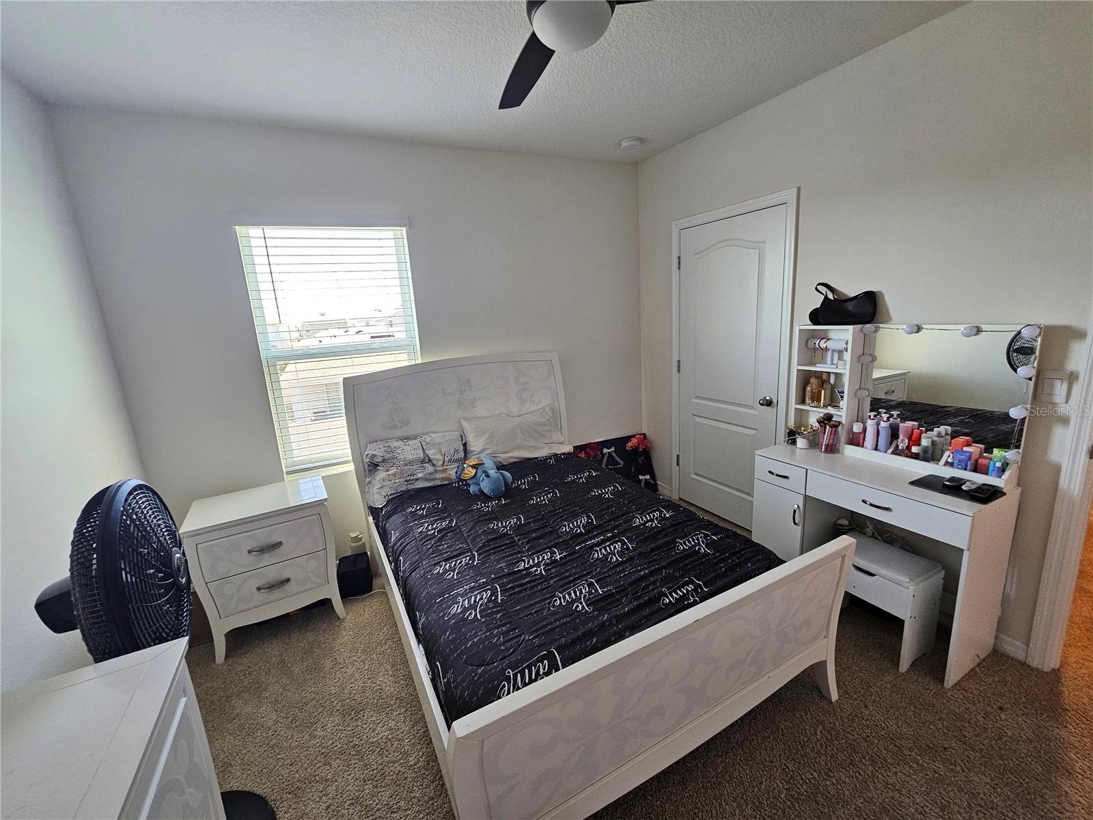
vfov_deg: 89.9
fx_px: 410
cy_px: 410
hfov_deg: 106.2
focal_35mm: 13
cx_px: 546
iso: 200
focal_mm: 2.2
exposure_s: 1/60
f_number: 2.2
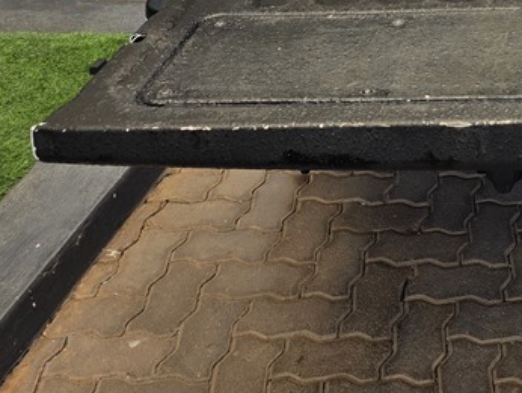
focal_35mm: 68
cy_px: -180
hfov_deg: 25.7
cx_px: 622
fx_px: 1026
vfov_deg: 19.2
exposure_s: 1/359
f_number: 1.7
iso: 40
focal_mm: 6.25
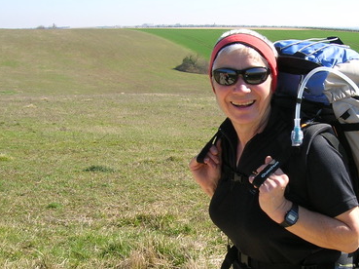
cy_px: 156
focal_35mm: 59
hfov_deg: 32.1
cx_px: 274
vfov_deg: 24.7
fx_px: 611
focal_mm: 5.7
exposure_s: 1/210
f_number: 4.9
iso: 50
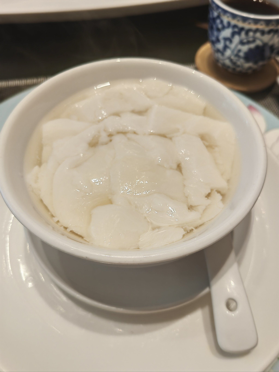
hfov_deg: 51.4
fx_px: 290
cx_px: 140
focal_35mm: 27
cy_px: 186
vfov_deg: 65.3
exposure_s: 1/100
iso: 100
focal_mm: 5.54
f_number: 1.8
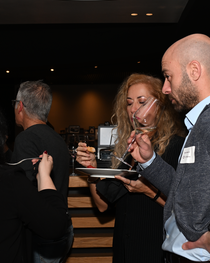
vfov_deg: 19.9
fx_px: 746
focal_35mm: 96
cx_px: 125
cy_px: 151
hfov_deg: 16.0
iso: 640
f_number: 6.3
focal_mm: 56
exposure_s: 1/60
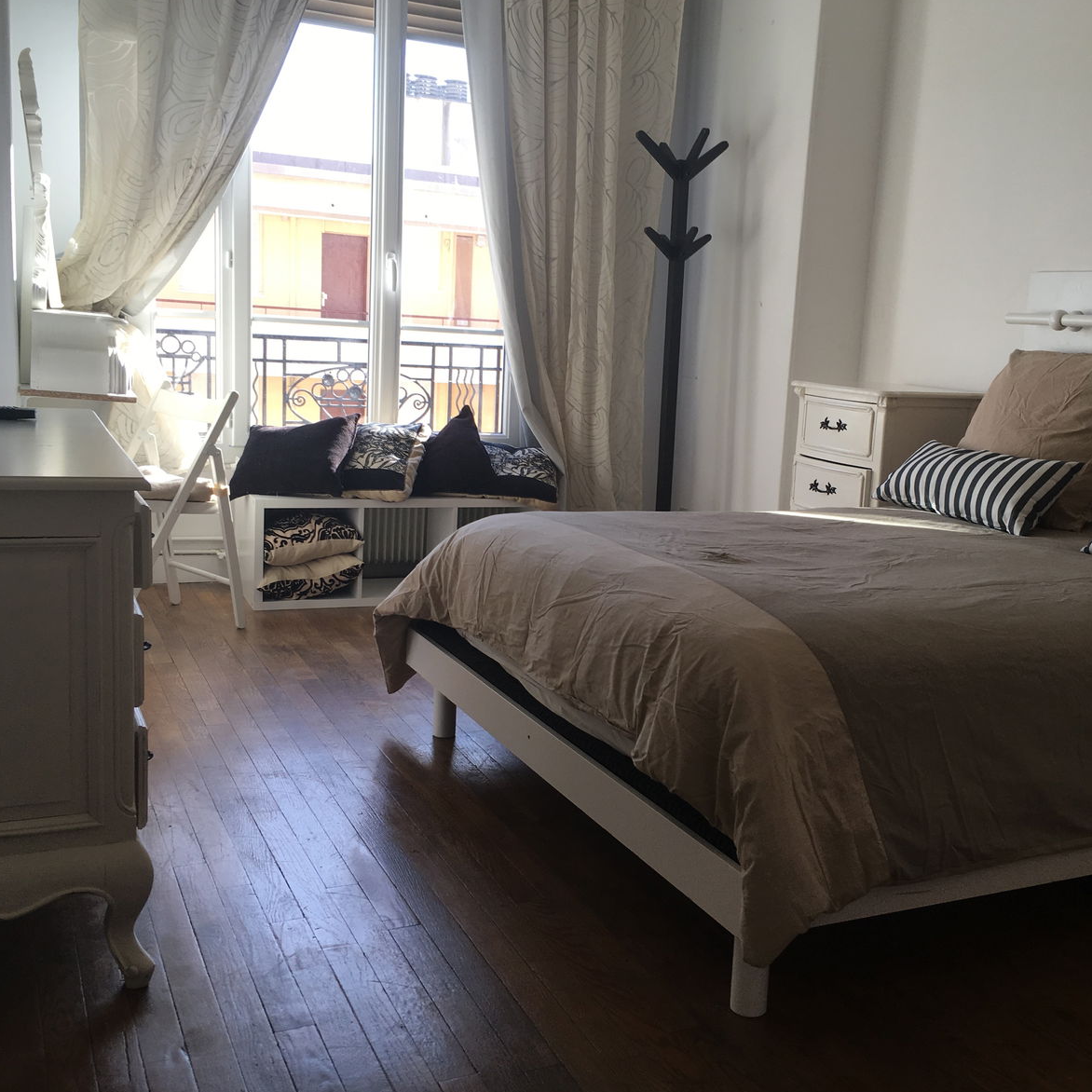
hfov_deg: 47.1
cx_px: 617
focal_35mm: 35
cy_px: 547
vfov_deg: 47.2
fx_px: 1249
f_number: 2.2
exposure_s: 1/110
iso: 25
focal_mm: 4.15
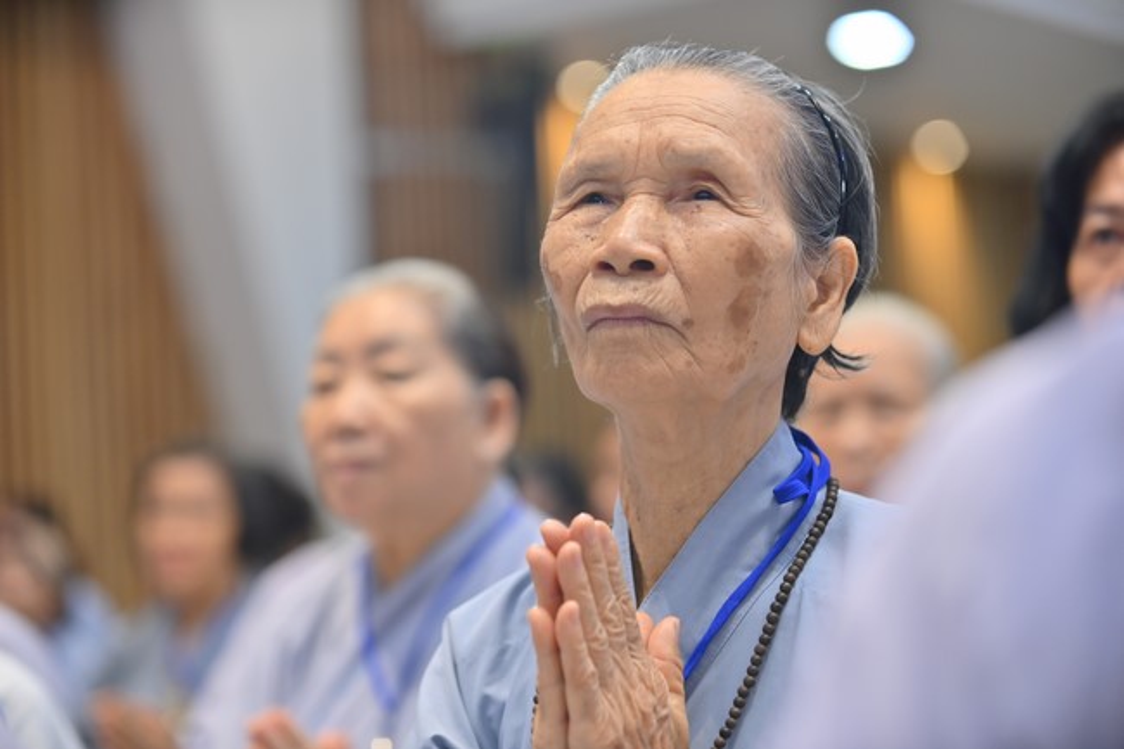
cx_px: 562
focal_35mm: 95
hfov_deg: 21.5
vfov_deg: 14.4
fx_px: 2965
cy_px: 374
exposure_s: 1/125
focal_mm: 95
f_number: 3.2
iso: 800
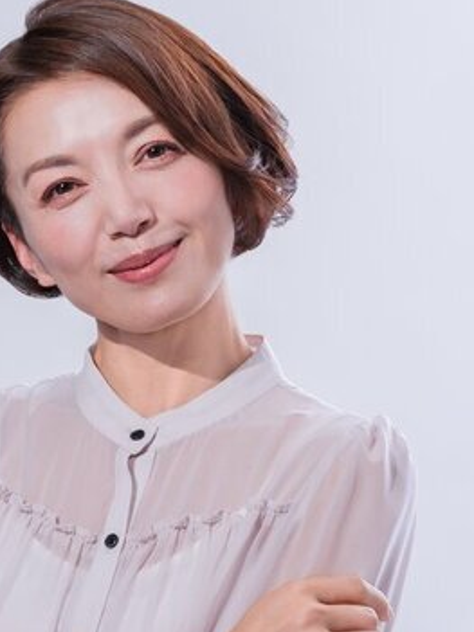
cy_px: 288
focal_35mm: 299
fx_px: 5462
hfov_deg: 5.0
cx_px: 94
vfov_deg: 6.6
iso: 250
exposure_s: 1/125
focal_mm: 182
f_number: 6.3
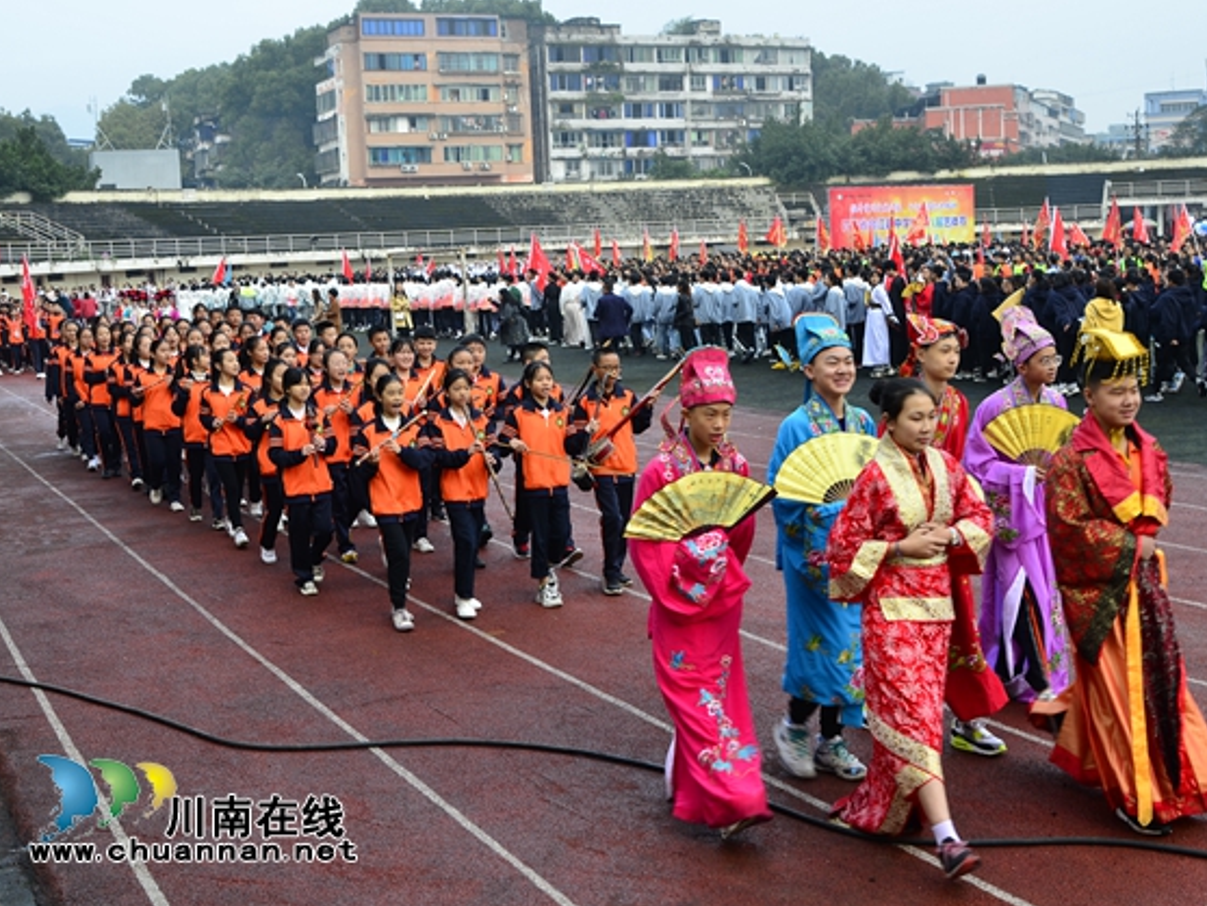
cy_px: 455
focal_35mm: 43
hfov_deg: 43.8
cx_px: 592
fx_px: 1500
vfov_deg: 33.6
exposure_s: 1/80
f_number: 6.3
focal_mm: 26
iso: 200
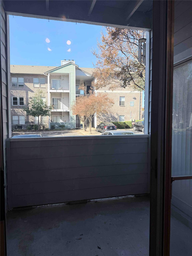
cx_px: 96
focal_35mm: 24
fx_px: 177
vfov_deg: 71.6
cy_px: 128
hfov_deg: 56.8
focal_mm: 6.76
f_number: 1.78
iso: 80
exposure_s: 1/1211
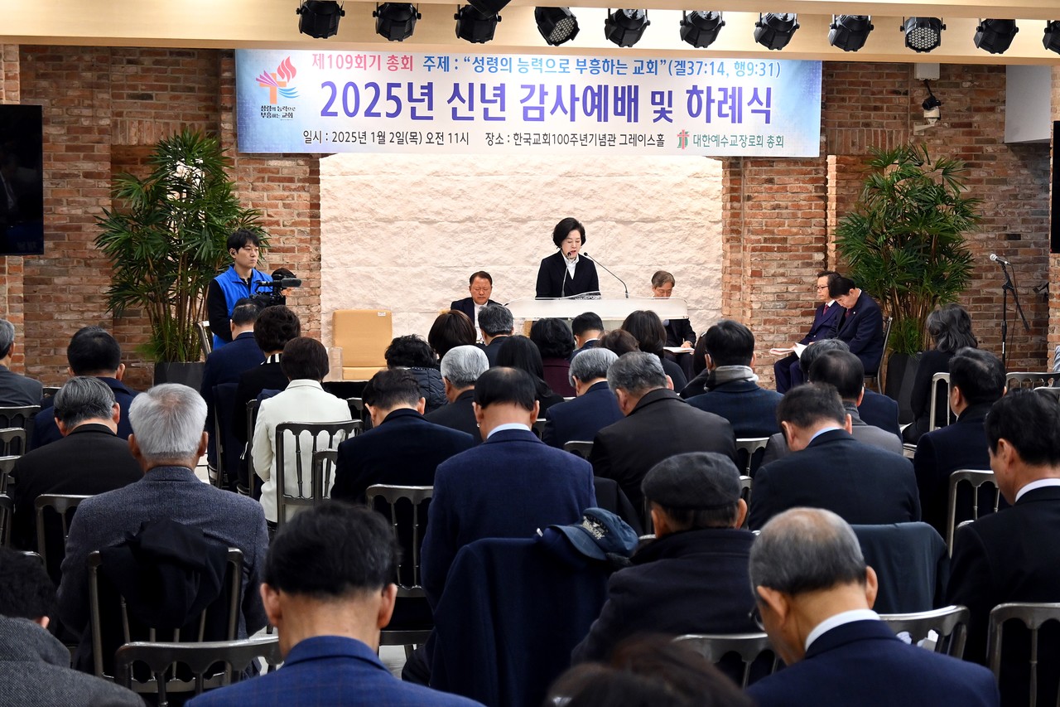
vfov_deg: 20.2
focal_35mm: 68
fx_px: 1987
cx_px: 530
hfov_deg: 29.9
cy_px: 354
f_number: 6
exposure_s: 1/80
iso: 1250
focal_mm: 45
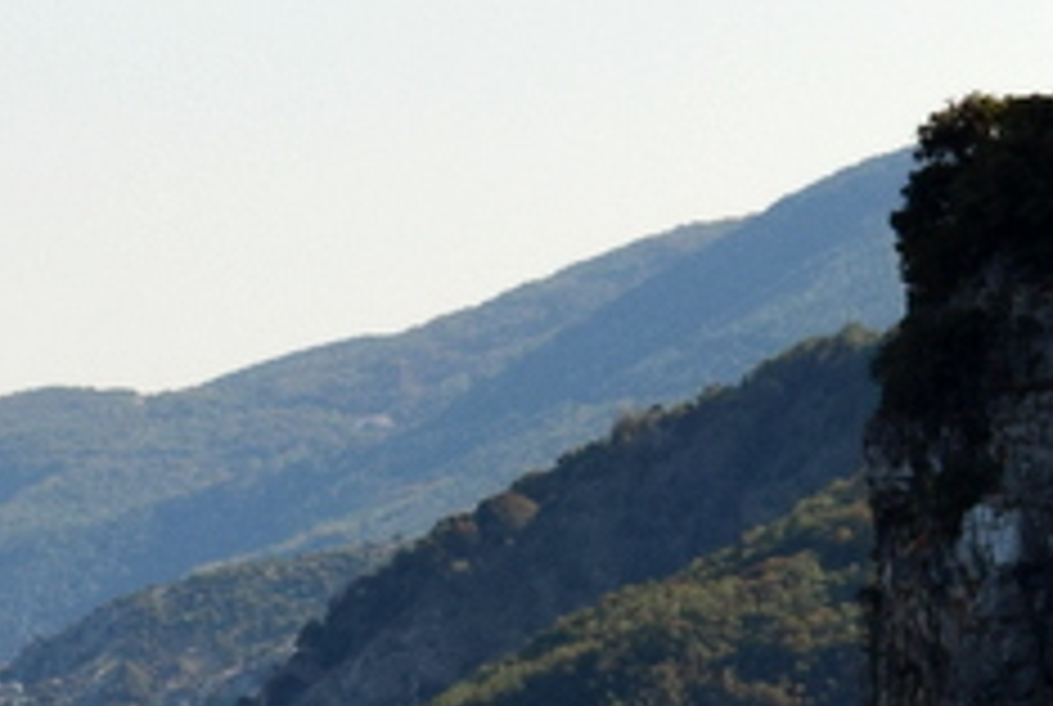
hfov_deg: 6.9
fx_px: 8733
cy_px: 227
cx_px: 459
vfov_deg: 4.6
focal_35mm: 298
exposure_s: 1/250
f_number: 10
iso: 400
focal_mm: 58
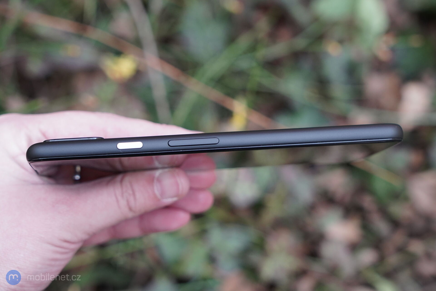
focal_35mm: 62
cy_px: 146
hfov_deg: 32.4
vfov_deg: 21.9
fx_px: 751
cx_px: 218
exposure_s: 1/200
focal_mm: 62
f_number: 6.3
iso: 2000
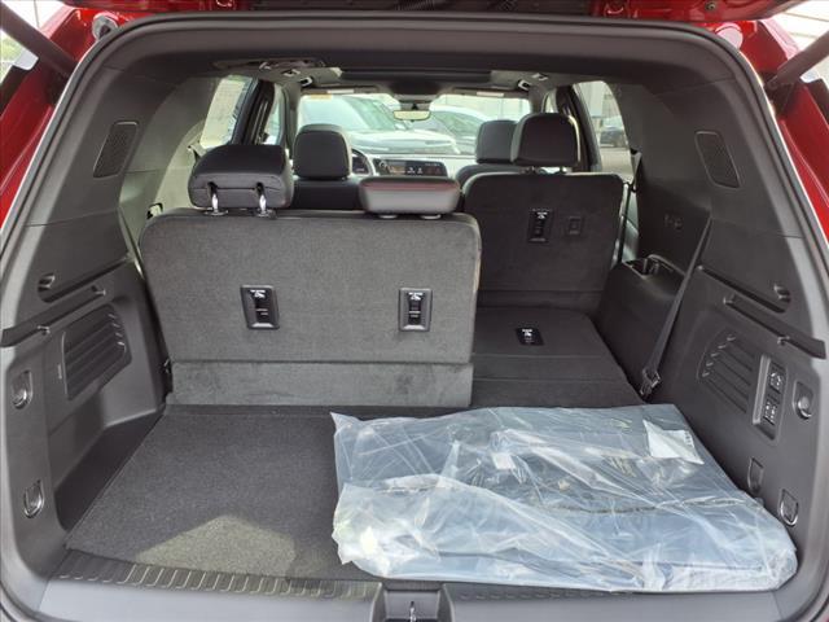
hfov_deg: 65.3
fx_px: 647
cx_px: 414
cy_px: 311
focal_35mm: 27
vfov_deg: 51.4
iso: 50
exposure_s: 1/120
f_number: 1.9
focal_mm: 3.58
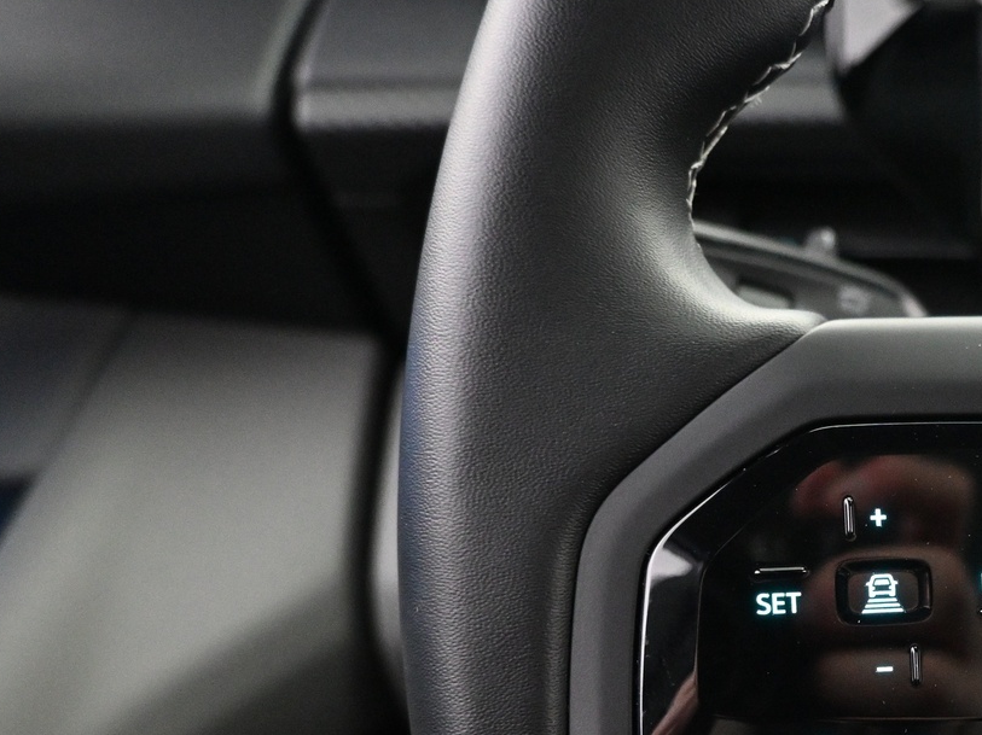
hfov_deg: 38.7
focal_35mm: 46
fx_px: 1304
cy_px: 616
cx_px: 864
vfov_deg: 30.5
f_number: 3.5
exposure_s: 1/40
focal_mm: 16
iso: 4000
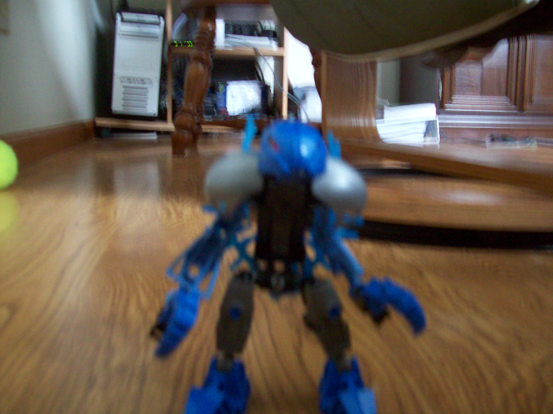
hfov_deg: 51.4
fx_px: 575
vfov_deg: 39.7
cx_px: 276
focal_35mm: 36
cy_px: 207
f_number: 2.7
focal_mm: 6
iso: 200
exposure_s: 1/8
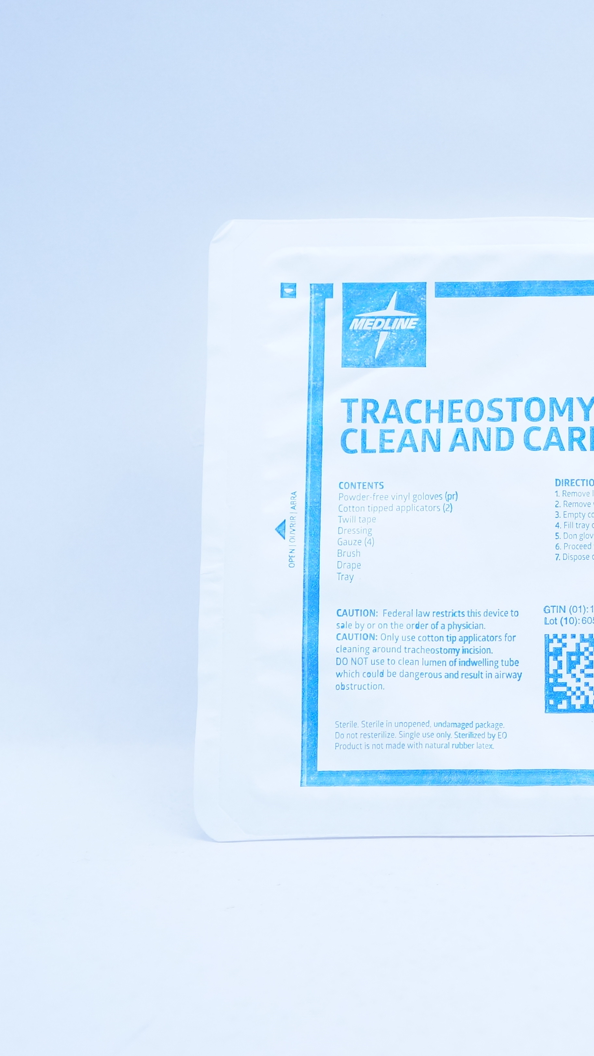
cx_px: 602
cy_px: 529
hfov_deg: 16.6
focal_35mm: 71
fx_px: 1988
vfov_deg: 29.7
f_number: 5
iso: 800
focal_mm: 30
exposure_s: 1/200
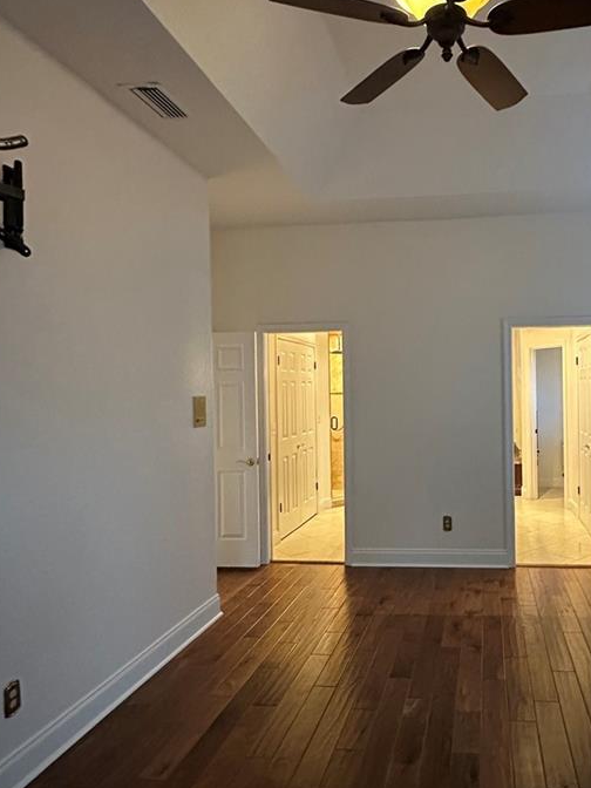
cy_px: 390
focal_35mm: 25
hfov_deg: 52.7
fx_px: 569
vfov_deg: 69.4
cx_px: 435
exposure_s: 1/60
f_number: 2.2
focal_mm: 2.22
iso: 800
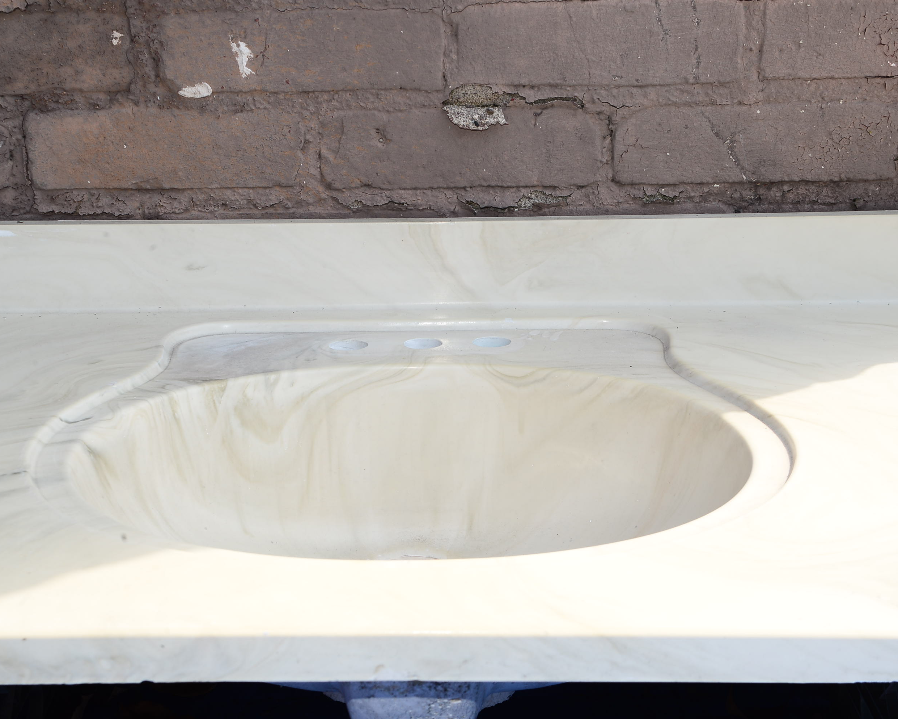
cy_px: 358
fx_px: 1754
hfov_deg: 28.7
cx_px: 418
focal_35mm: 66
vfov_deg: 23.1
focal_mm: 58
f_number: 13
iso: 400
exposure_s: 1/200
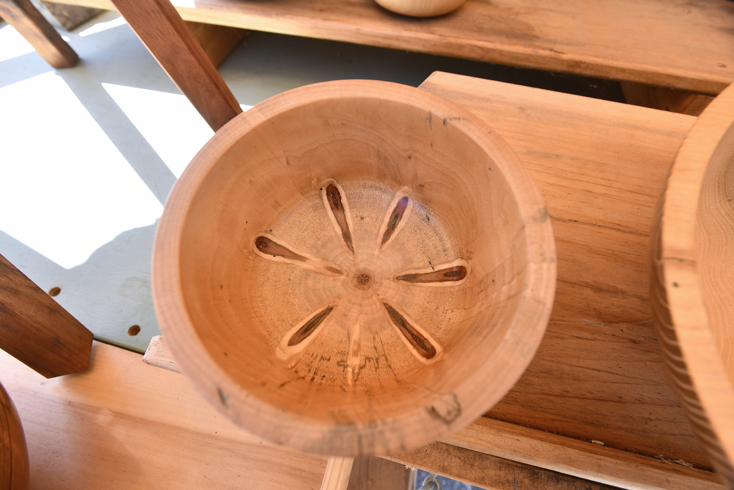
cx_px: 367
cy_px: 245
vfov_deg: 70.4
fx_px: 347
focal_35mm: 17
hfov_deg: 93.3
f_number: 7.1
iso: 640
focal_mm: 17
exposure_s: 1/200
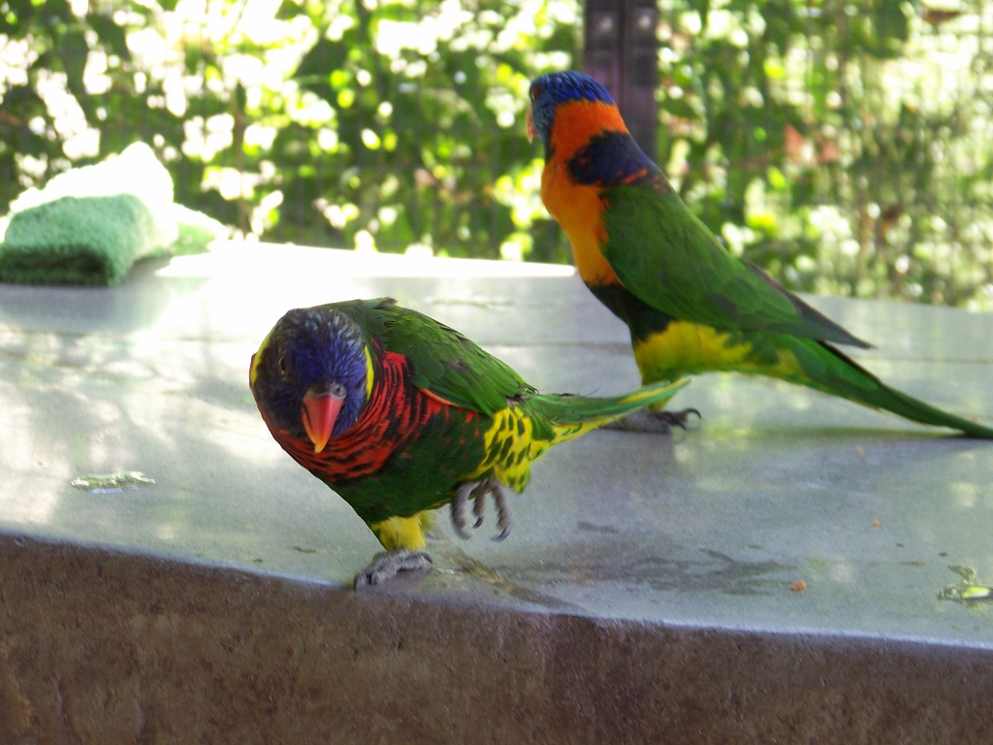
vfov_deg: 9.3
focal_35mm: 160
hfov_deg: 12.3
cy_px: 372
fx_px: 4590
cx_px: 496
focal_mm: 25.7
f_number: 3.6
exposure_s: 1/50
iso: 100
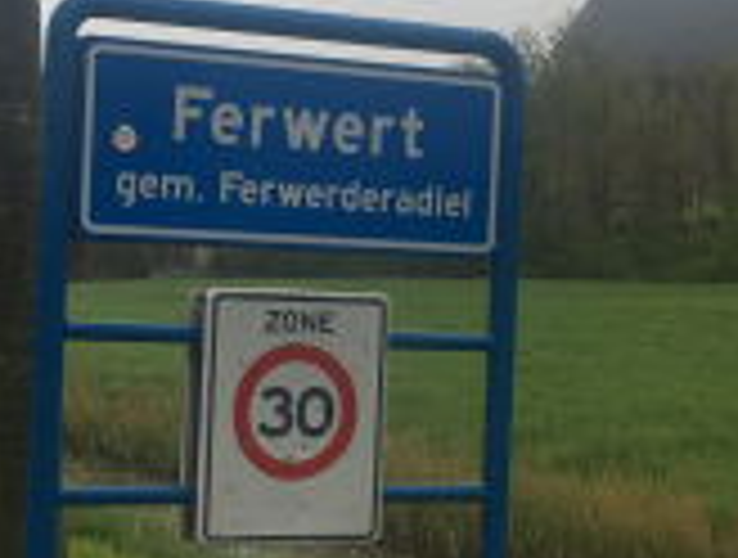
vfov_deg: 16.9
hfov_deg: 22.1
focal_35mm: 88
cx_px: 284
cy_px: 295
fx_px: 1882
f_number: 2.2
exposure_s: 1/541
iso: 25
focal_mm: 4.15
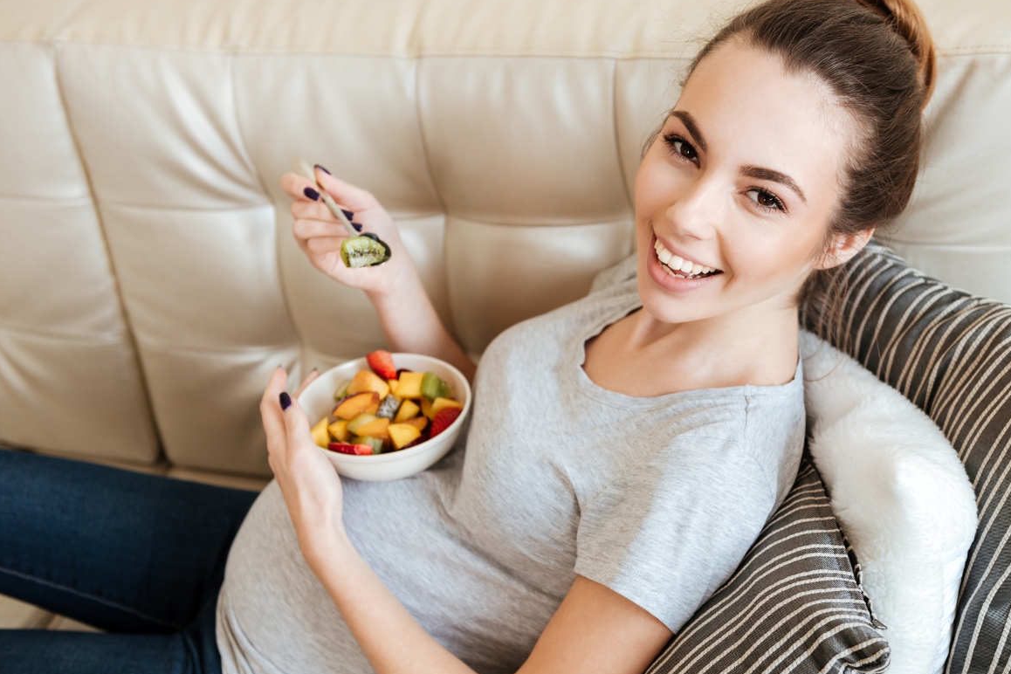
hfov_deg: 39.5
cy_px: 390
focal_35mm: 50
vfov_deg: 27.0
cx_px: 571
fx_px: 1404
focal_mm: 42
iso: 400
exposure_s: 1/100
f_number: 3.2
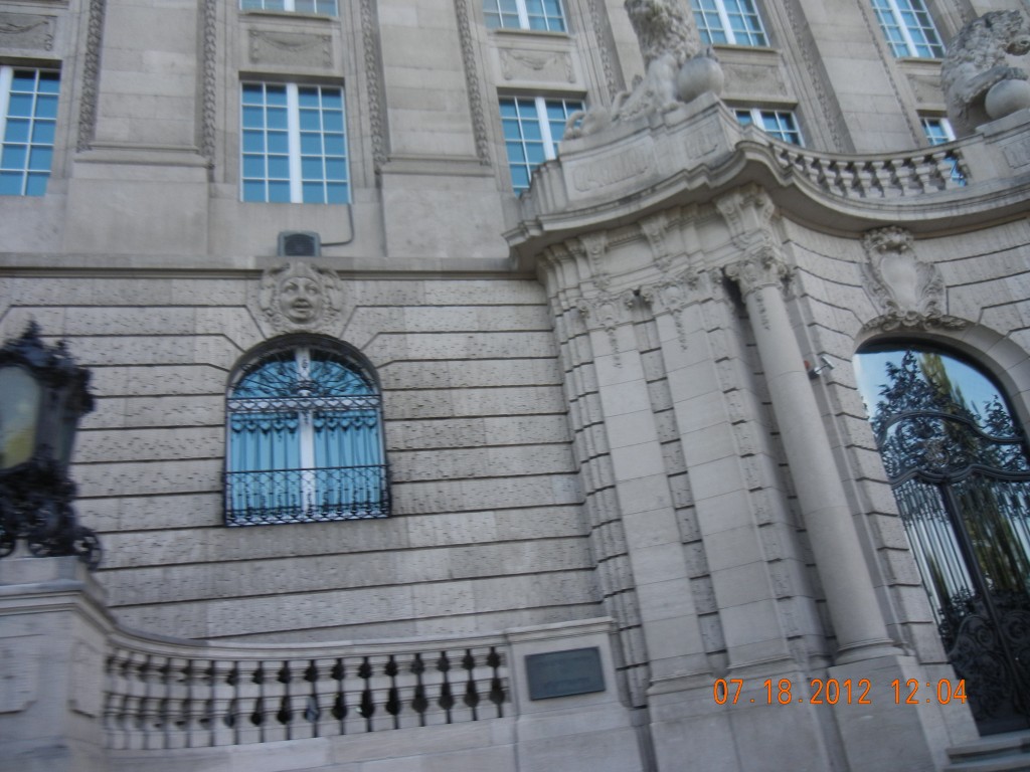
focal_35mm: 30
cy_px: 386
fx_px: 893
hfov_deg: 60.0
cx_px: 515
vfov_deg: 46.8
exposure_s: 1/180
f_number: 3.5
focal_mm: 5.4
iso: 160
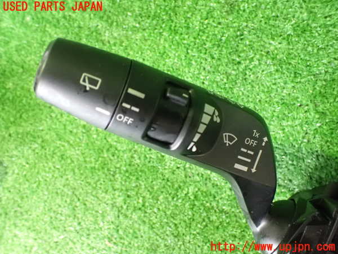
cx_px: 169
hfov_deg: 60.0
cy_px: 127
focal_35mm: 30
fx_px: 293
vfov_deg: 46.8
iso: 1600
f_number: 2.3
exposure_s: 1/25
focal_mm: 5.4
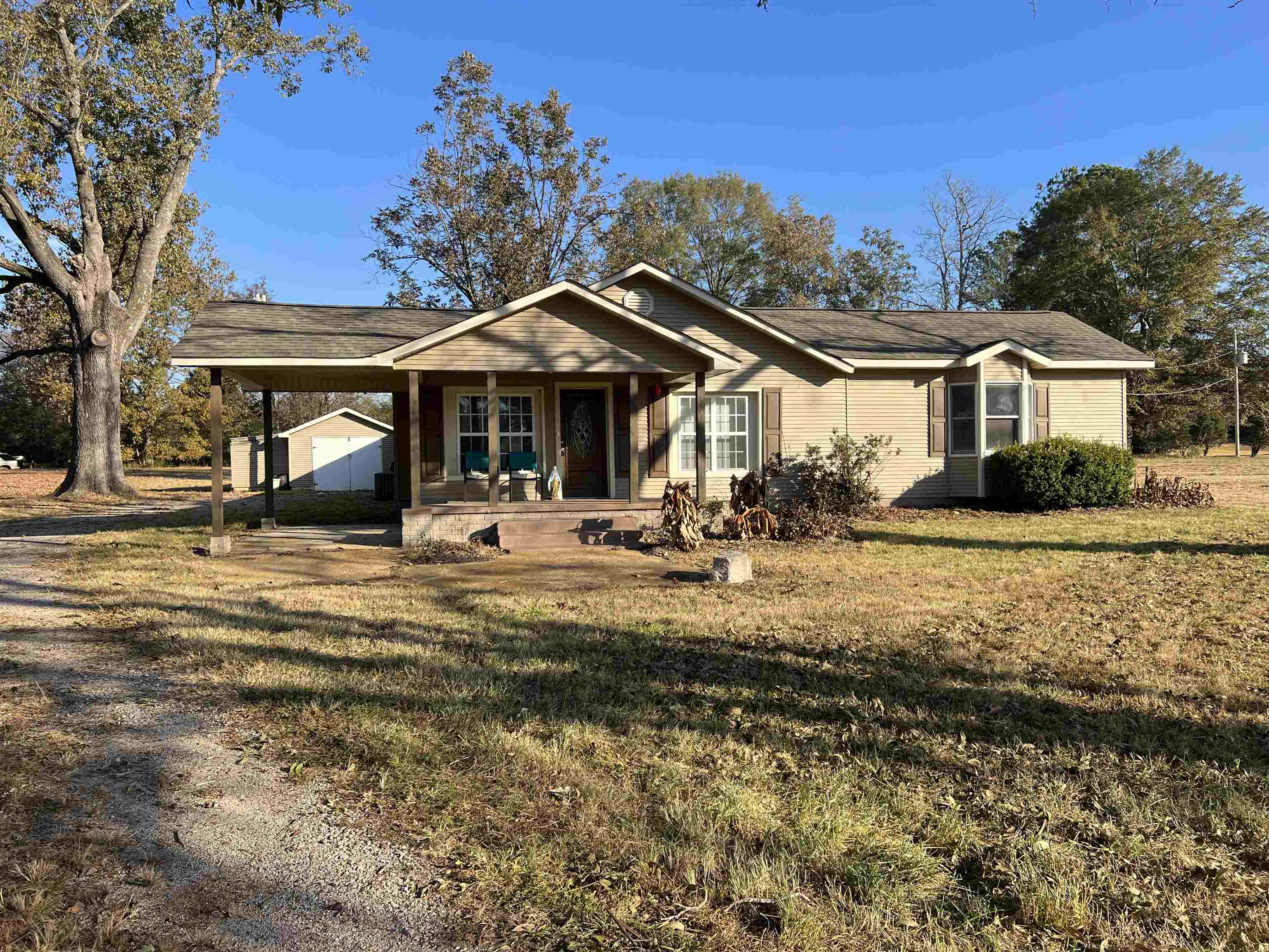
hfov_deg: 67.3
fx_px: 953
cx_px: 634
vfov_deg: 53.1
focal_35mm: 26
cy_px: 476
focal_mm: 5.7
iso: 50
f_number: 1.5
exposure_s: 1/1431
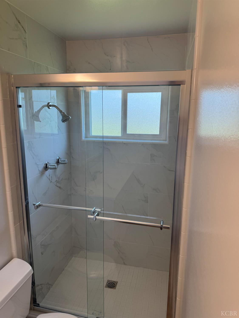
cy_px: 159
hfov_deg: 56.8
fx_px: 221
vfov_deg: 71.6
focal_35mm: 24
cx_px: 120
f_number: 1.78
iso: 80
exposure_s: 1/162
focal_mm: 6.76
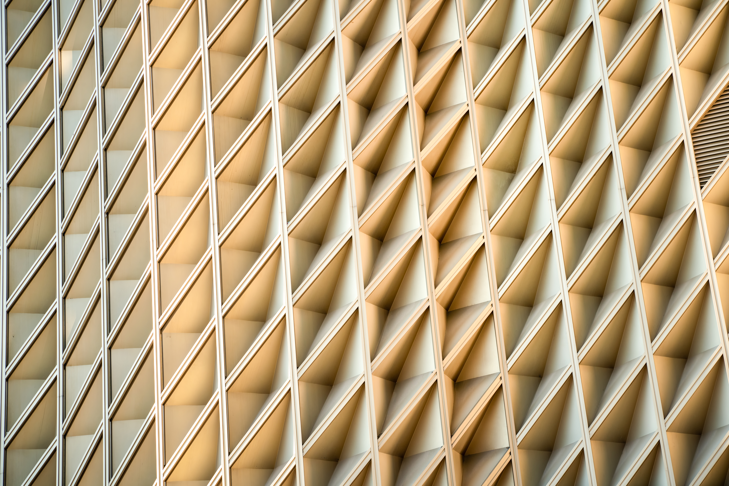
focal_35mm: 75
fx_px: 1519
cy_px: 243
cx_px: 364
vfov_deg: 18.2
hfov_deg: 27.0
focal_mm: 75
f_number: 6.3
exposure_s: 1/200
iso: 100
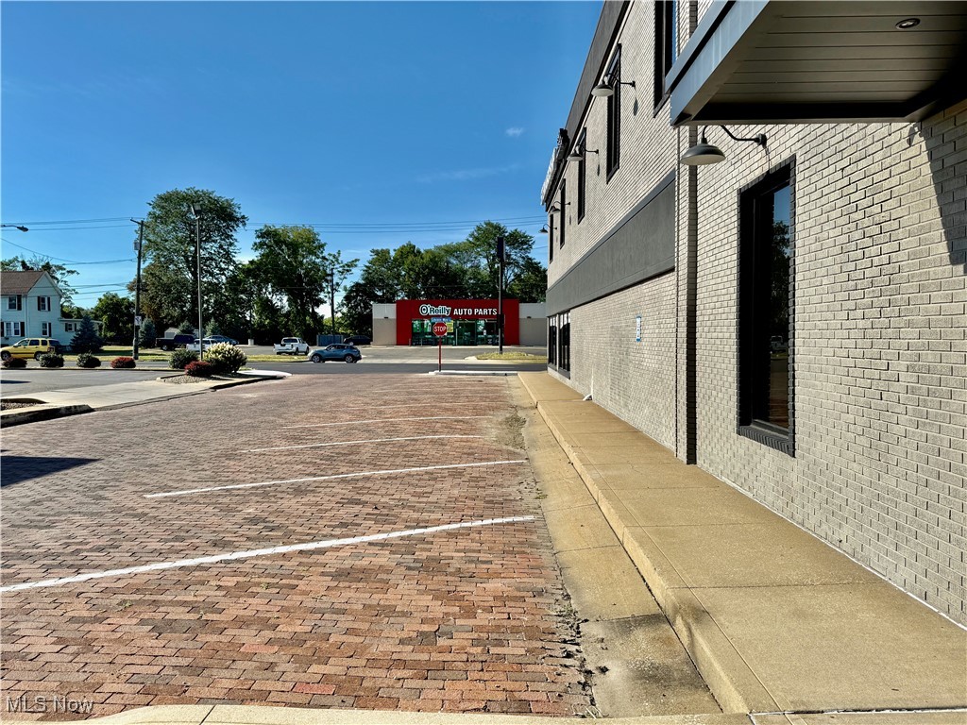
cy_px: 362
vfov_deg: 56.8
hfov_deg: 71.6
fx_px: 670
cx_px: 484
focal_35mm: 24
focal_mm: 6.76
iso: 80
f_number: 1.78
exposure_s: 1/5319
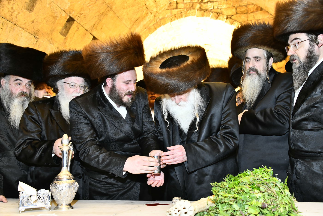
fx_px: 314
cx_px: 162
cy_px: 108
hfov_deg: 54.4
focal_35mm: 35
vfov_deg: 37.8
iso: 2000
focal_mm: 35
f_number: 6.3
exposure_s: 1/100
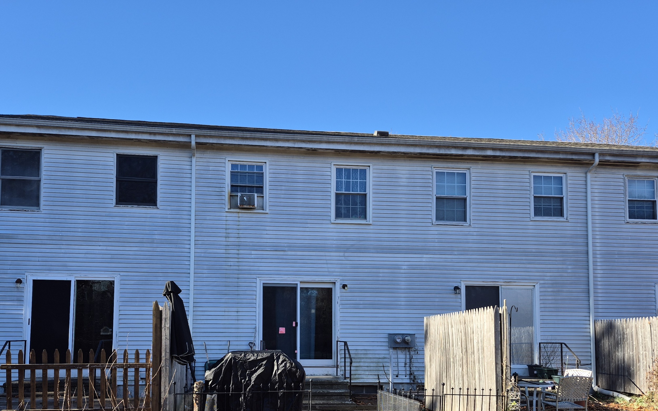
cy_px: 300
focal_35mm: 30
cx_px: 308
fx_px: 538
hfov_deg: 62.8
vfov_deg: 40.8
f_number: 1.8
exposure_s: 1/602
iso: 25
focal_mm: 5.4
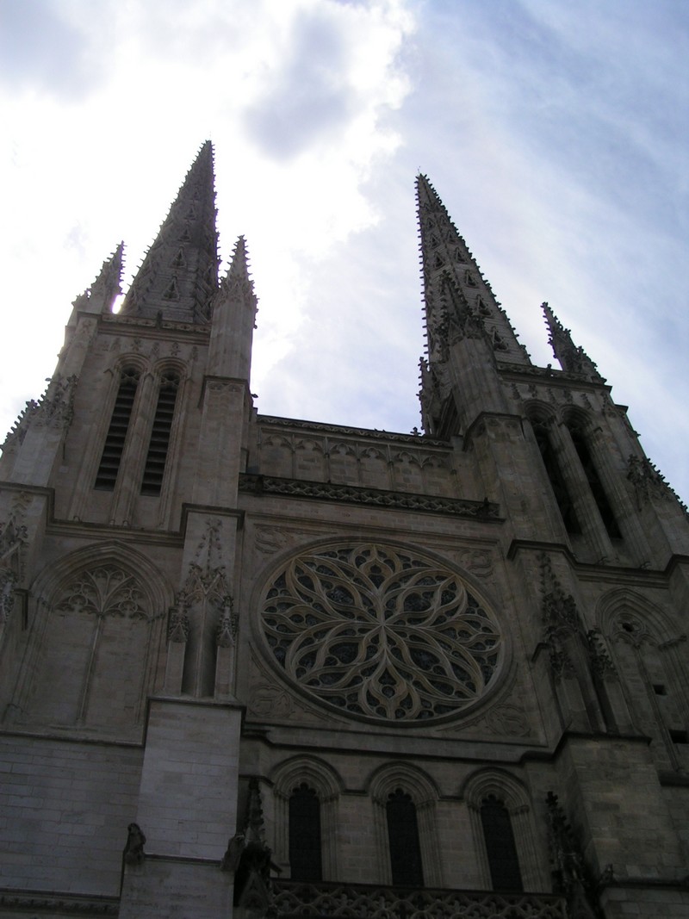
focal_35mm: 38
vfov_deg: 49.0
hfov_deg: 37.7
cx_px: 344
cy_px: 460
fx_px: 1009
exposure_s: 1/800
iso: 50
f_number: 5.6
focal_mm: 5.8
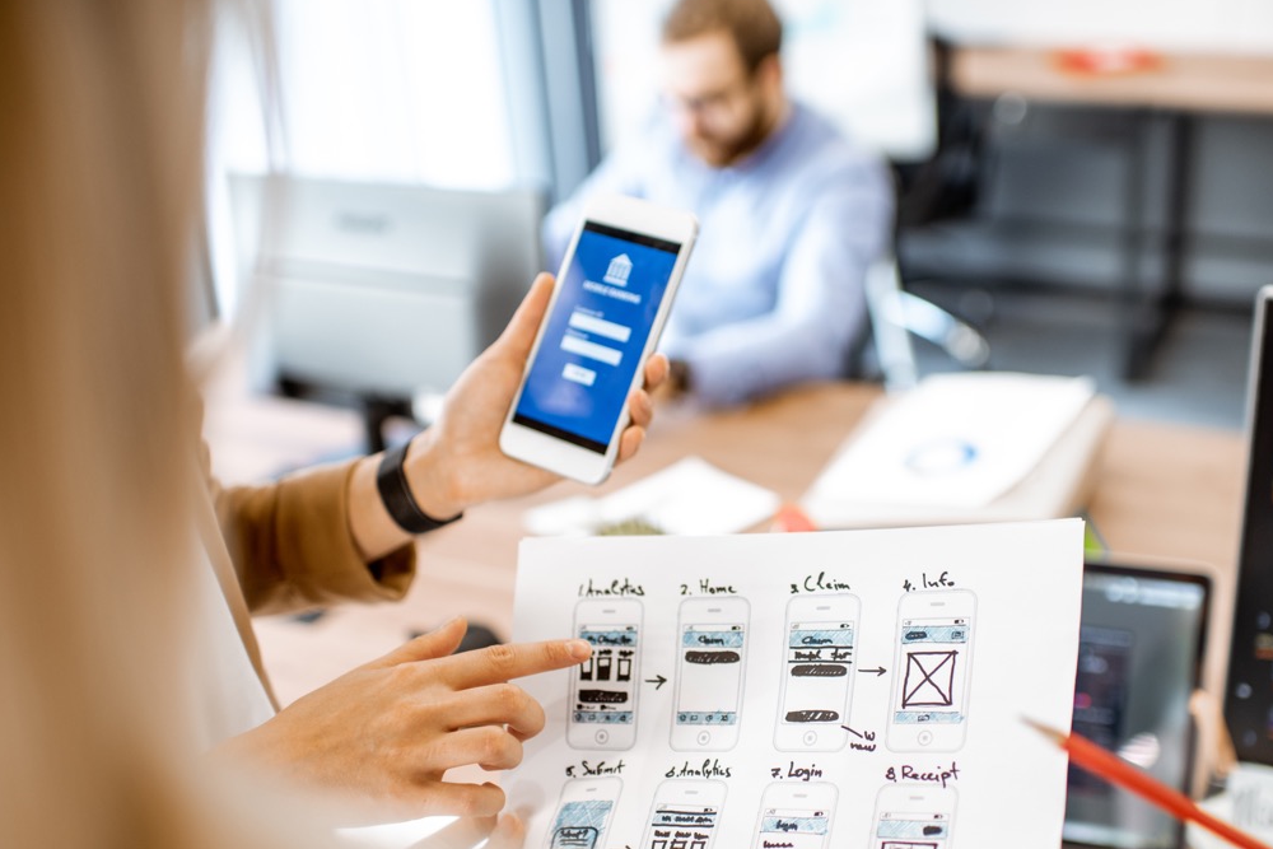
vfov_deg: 31.8
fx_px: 1485
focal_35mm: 42
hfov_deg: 46.2
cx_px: 737
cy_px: 493
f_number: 2
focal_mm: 35
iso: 400
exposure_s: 1/200
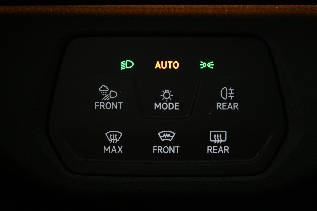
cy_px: 106
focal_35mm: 75
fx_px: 660
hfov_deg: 27.0
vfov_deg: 18.2
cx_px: 158
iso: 1600
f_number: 6.3
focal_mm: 50
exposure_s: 1/15
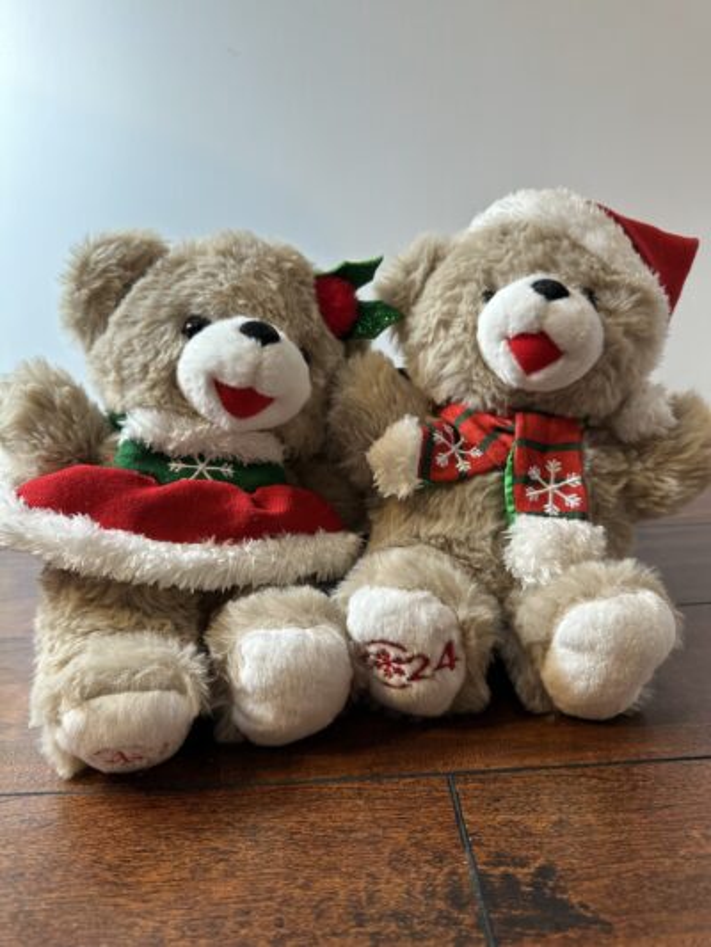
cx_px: 356
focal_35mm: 24
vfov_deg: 71.6
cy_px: 474
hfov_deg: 56.8
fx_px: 657
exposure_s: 1/60
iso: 320
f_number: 1.78
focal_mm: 6.86
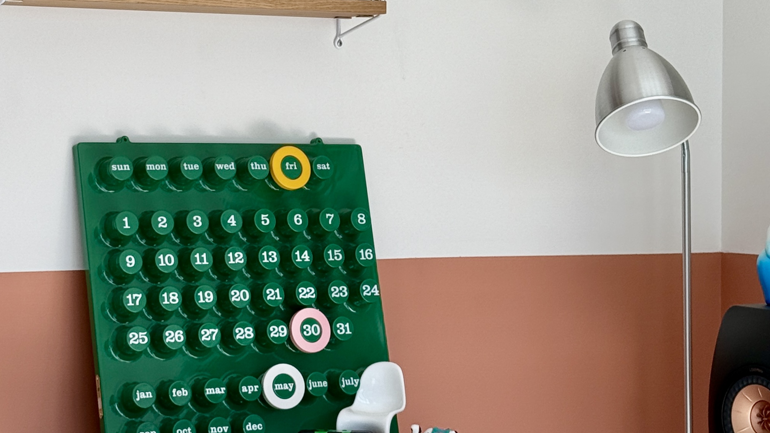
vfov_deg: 13.1
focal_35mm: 92
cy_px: 101
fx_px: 1878
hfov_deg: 23.2
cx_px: 433
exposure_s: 1/144
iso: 50
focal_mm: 6.76
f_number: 1.78
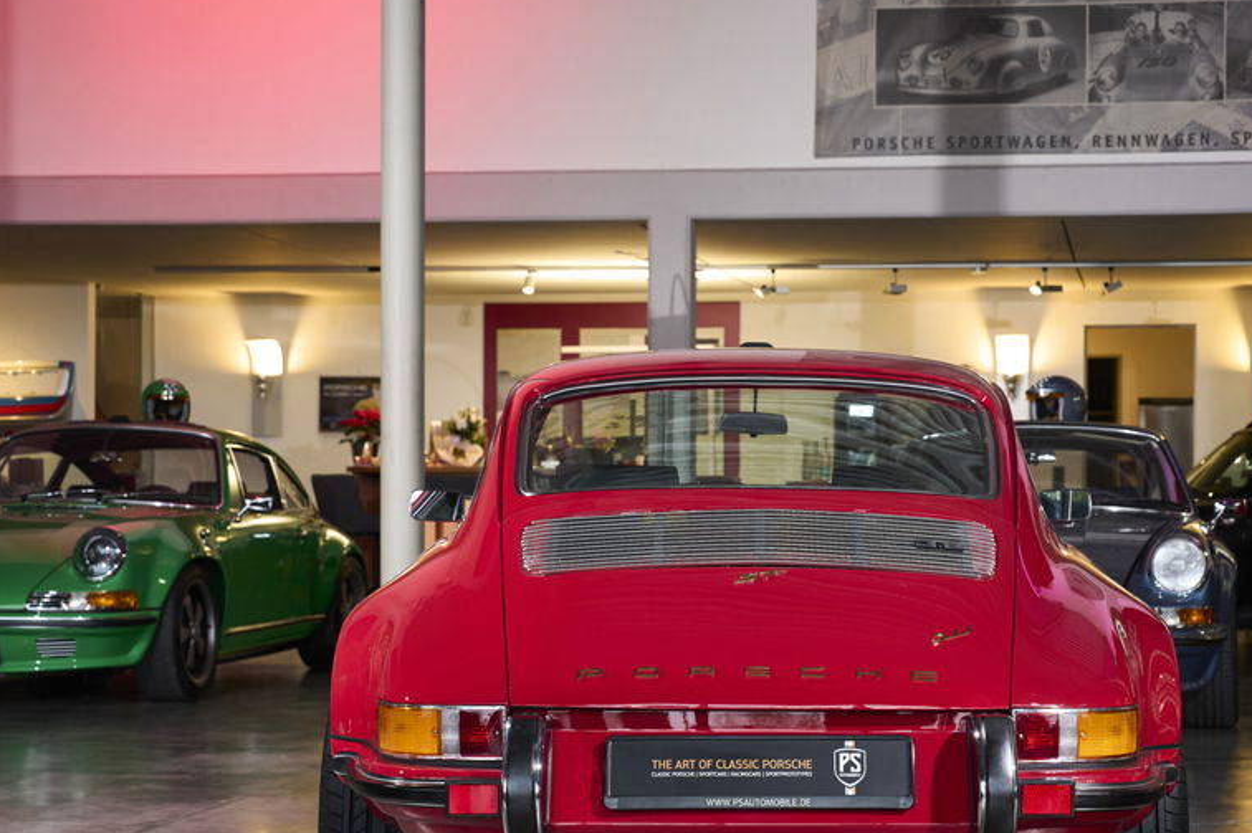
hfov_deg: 27.6
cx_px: 764
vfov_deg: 18.6
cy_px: 501
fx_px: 2538
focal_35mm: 73
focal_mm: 54
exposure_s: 1/8
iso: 1000
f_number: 5.6
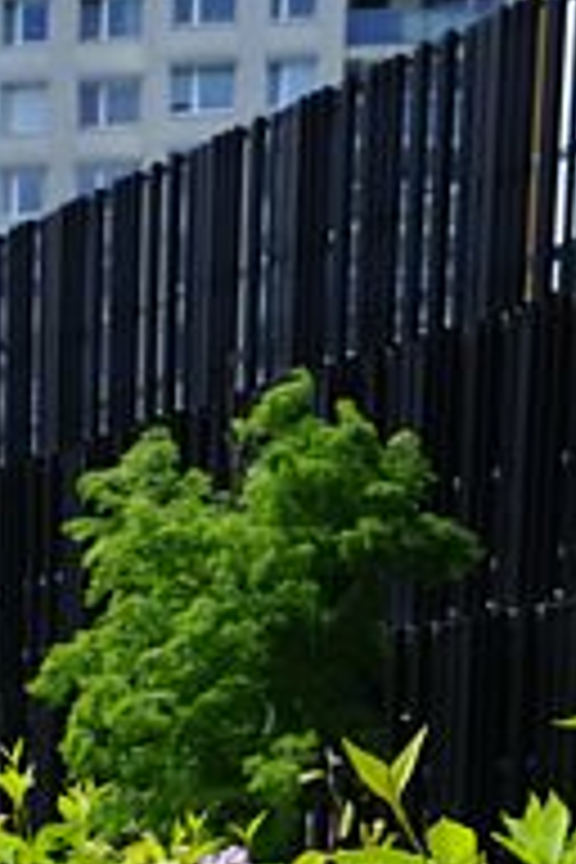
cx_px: -241
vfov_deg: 14.3
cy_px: 1674
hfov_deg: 10.9
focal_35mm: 122
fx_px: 2928
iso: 100
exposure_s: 1/100
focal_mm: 28
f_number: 10
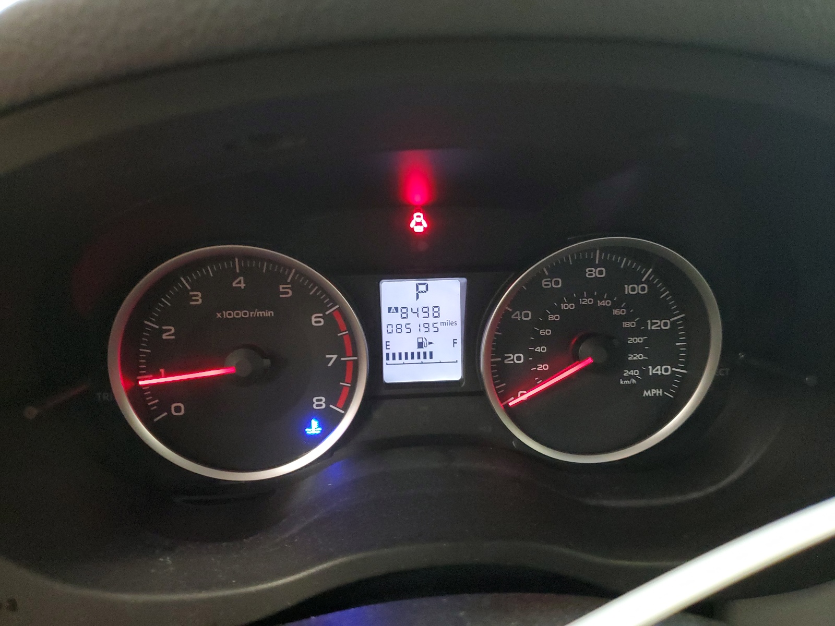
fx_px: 627
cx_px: 418
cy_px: 313
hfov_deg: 67.3
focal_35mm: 26
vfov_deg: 53.1
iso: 330
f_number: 1.5
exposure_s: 1/15
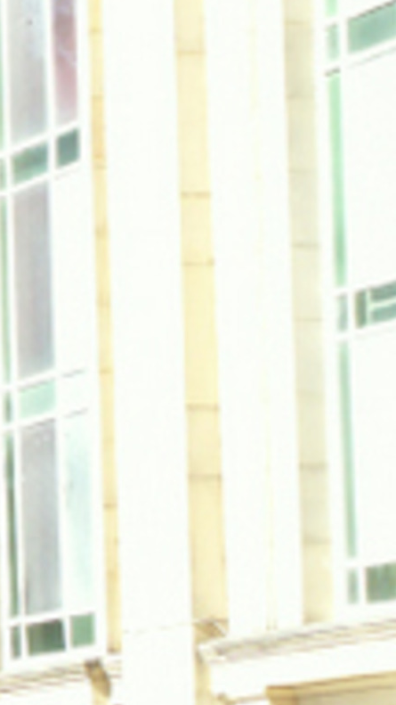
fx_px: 4629
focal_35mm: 248
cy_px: 522
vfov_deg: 8.7
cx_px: -401
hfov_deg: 4.8
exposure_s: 1/125
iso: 100
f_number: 5.6
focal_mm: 22.24
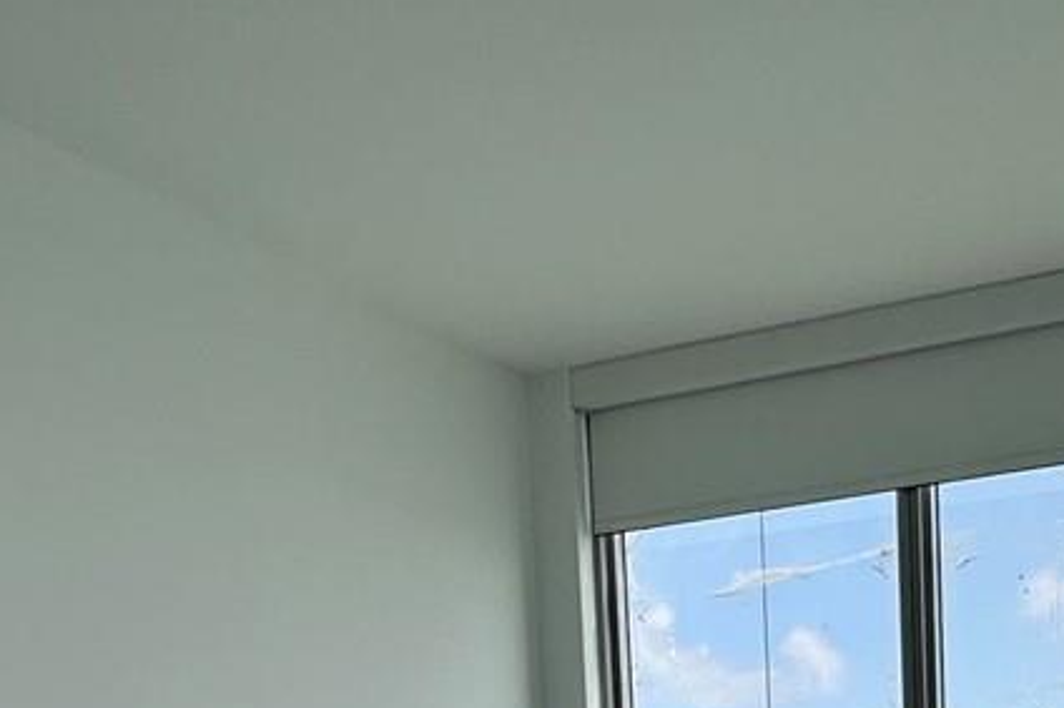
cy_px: 1125
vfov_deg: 20.3
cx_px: 615
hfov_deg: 36.2
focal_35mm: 55
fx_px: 1624
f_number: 2.2
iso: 40
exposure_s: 1/1063
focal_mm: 2.22
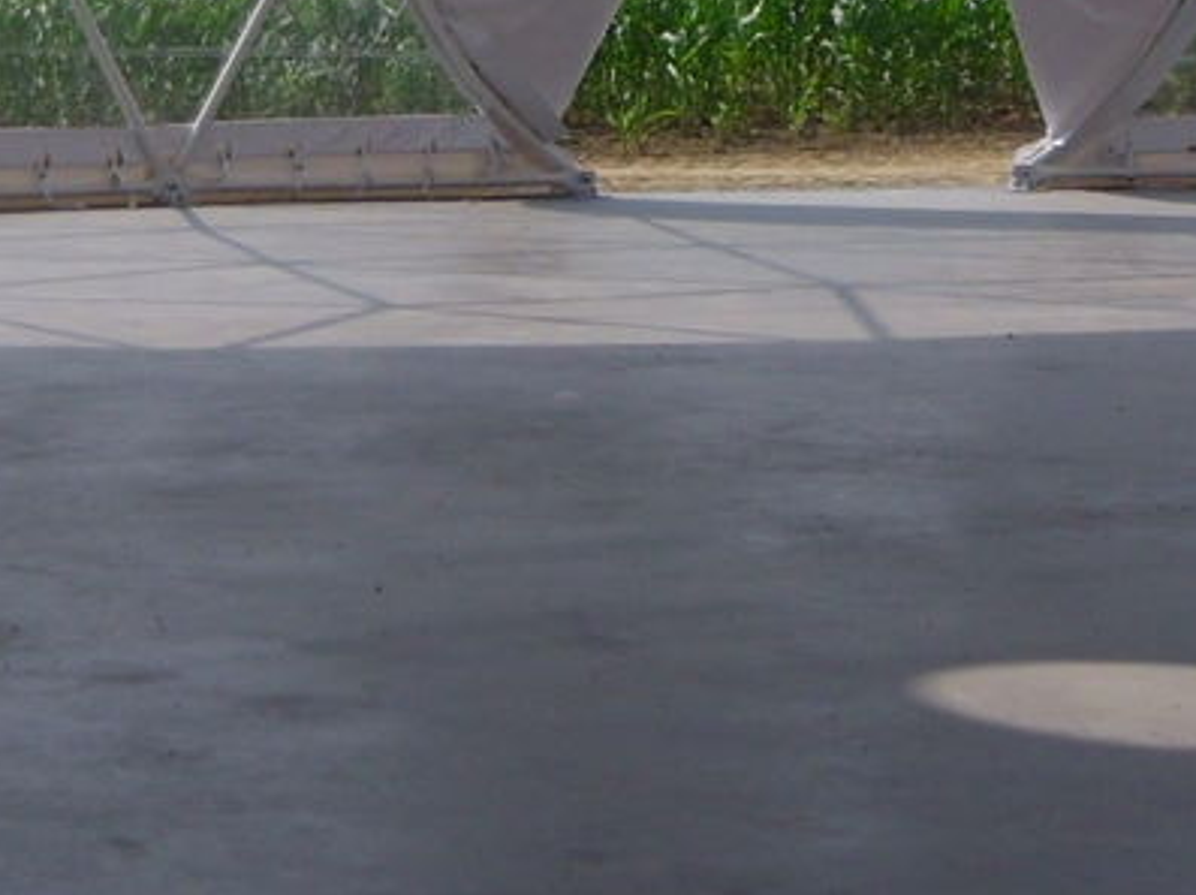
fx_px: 3970
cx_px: 337
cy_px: -419
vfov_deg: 12.3
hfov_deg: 17.1
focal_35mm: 115
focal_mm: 6.81
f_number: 10
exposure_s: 1/215
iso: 80
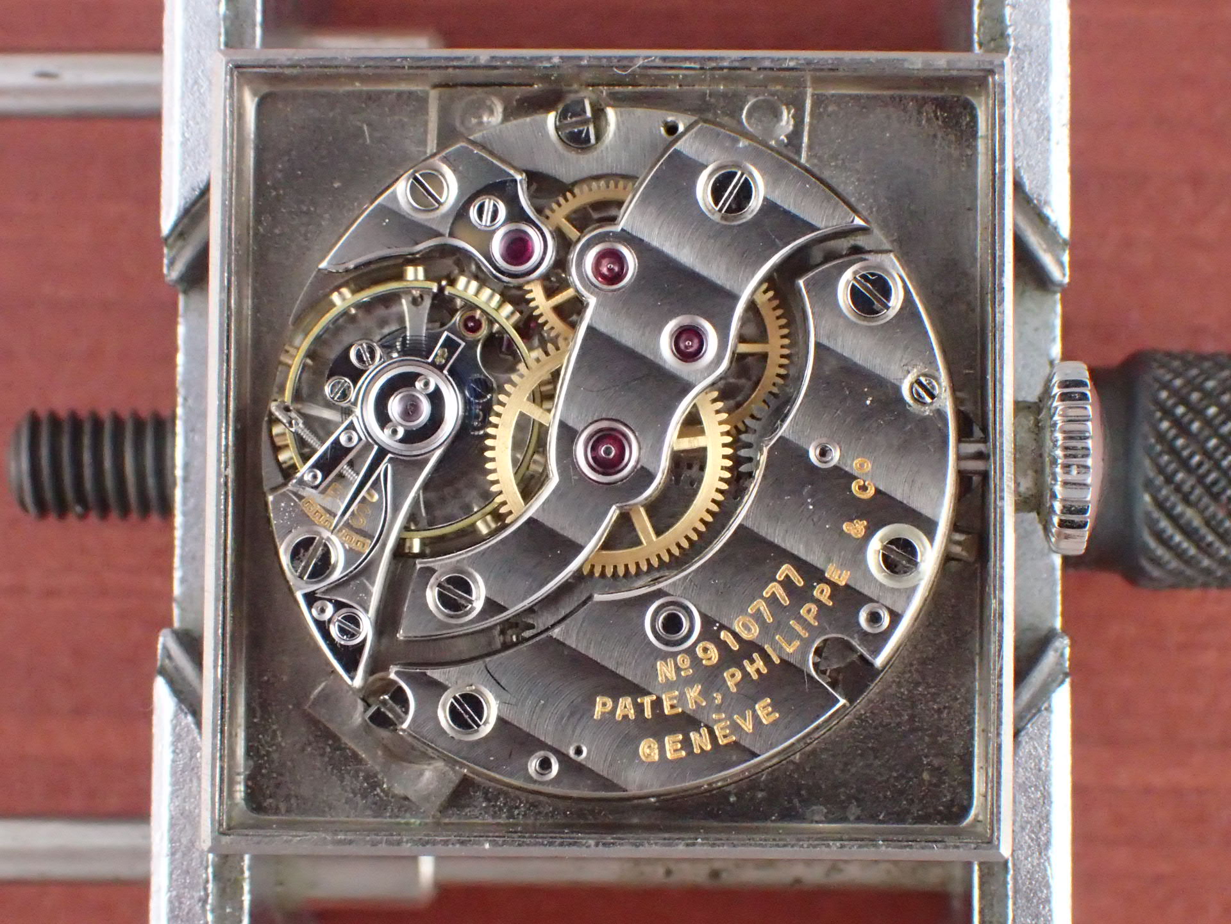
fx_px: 3236
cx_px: 616
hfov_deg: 21.5
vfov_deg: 16.2
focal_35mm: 91
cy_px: 462
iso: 1600
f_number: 6.3
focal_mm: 16.48
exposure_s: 1/40
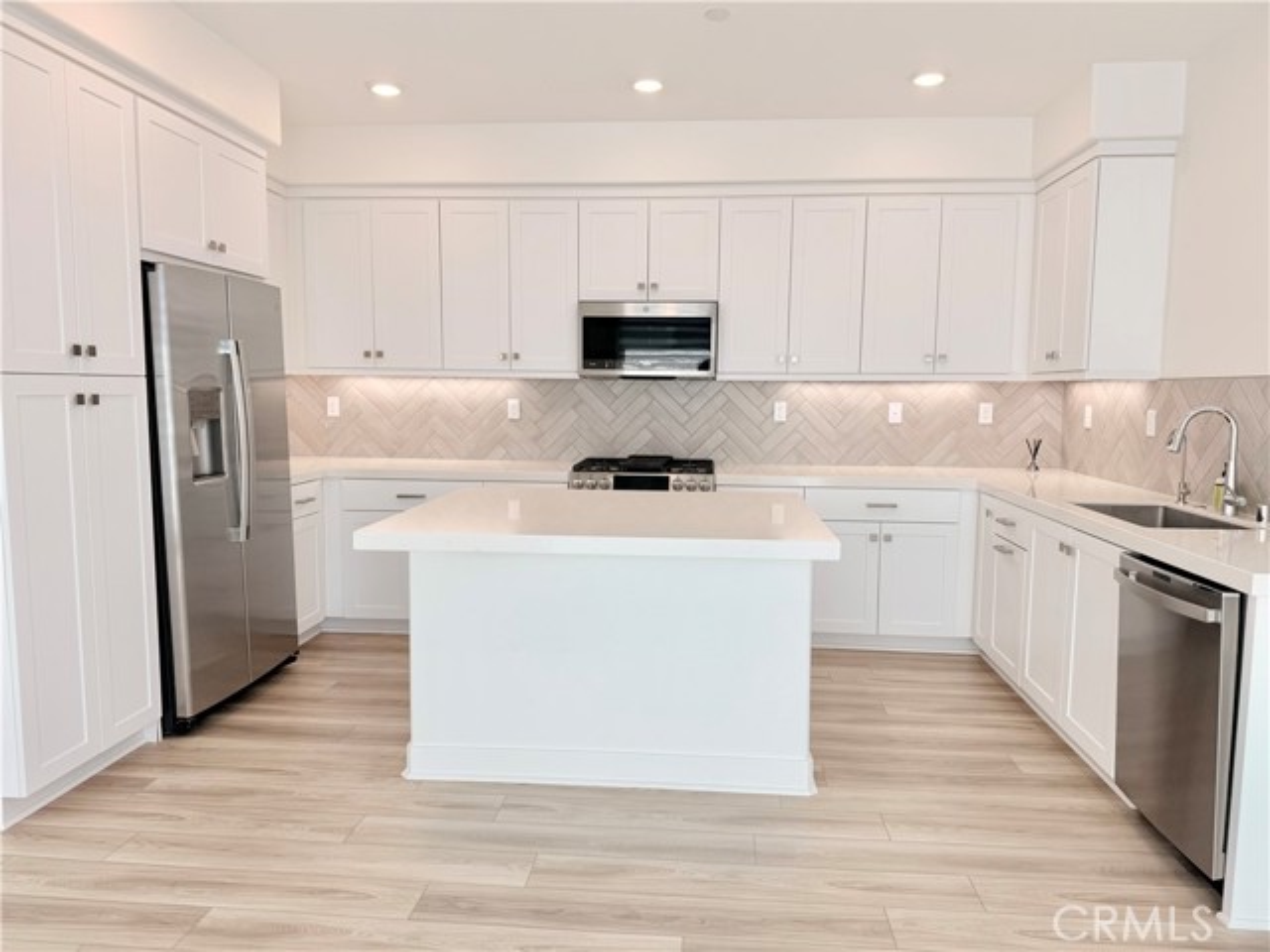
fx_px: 881
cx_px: 635
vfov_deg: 56.8
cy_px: 476
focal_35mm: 24
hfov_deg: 71.6
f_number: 1.78
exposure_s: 1/410
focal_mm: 6.76
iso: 80
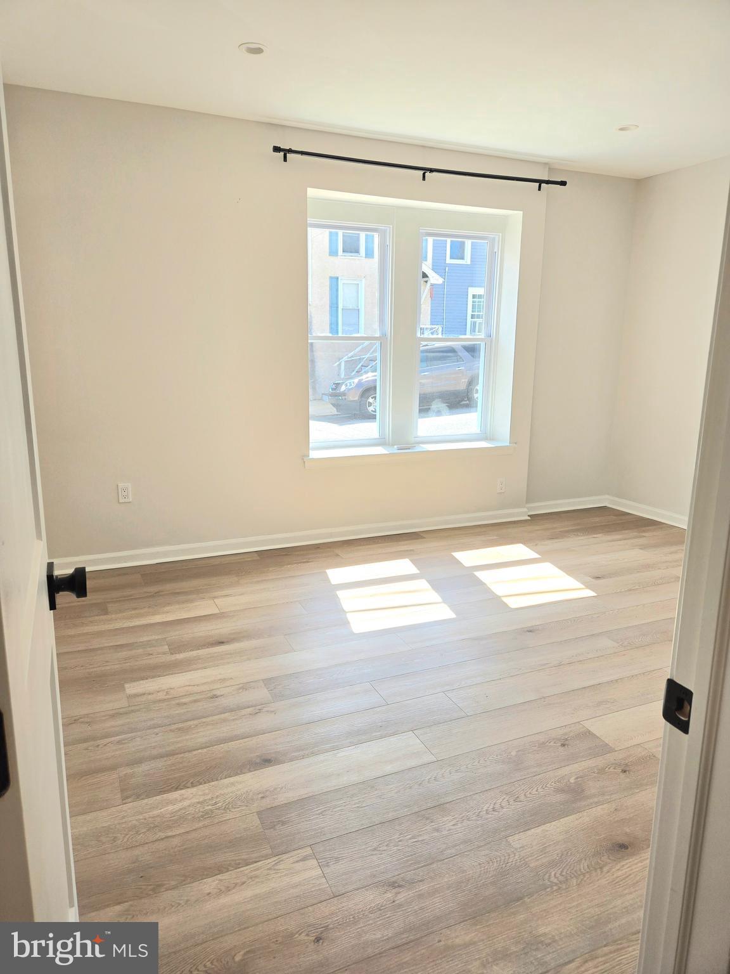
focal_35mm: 23
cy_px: 487
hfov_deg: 58.9
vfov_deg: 73.9
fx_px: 647
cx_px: 365
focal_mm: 5.4
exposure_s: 1/400
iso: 25
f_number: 1.8
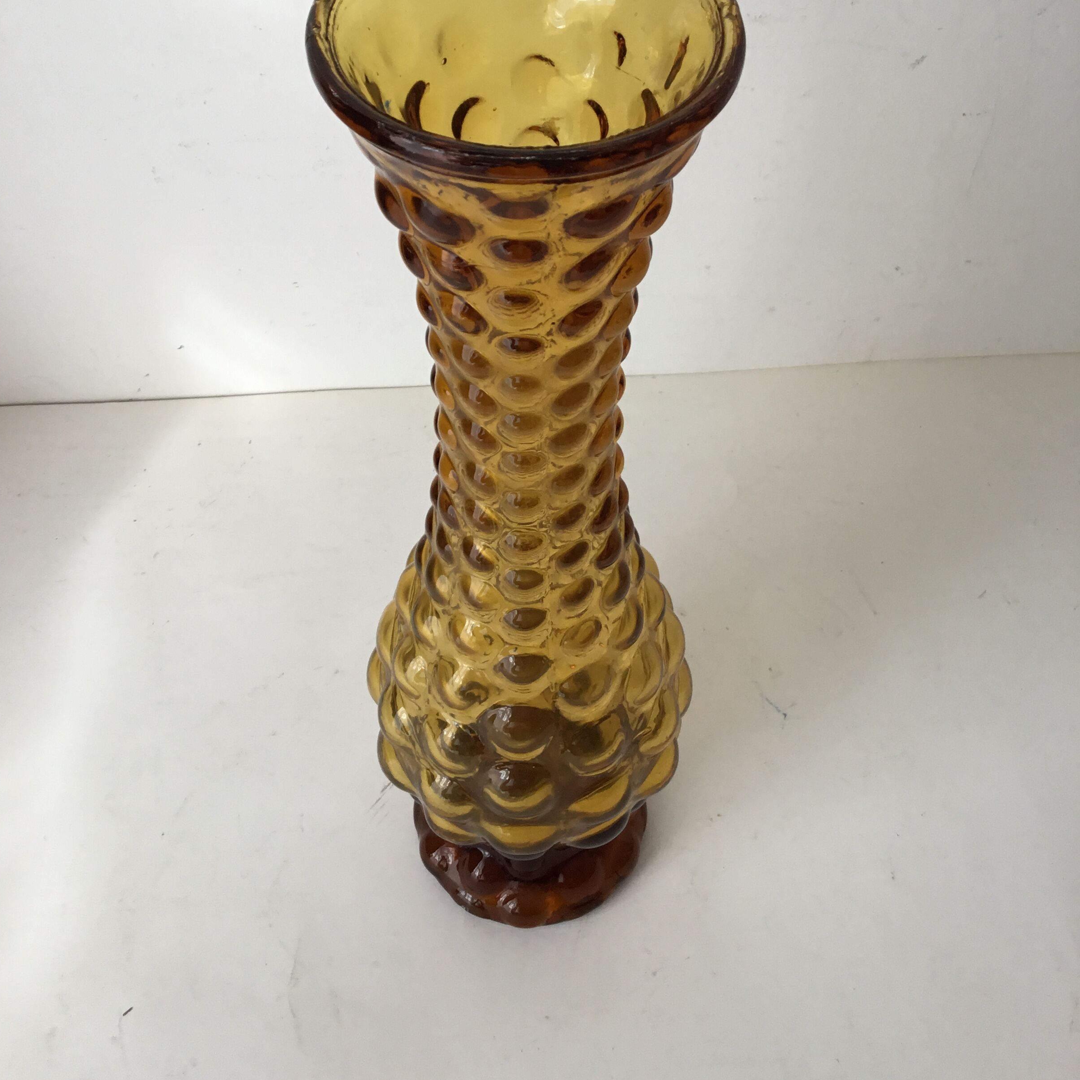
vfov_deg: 44.3
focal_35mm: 37
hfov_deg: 44.9
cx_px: 534
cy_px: 364
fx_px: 1306
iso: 32
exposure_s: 1/50
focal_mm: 3.3
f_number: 2.4
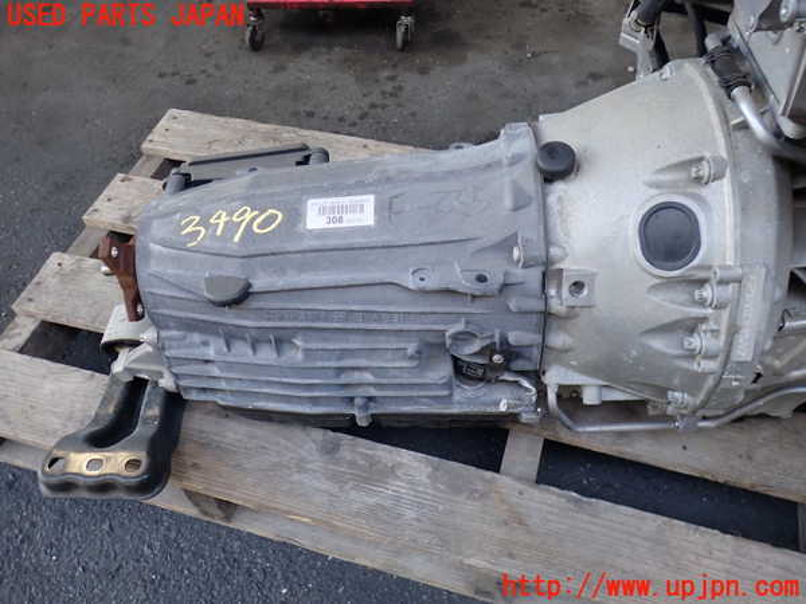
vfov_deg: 46.8
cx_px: 403
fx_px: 699
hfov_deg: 60.0
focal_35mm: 30
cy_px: 302
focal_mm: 5.4
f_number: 2.3
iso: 200
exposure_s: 1/125
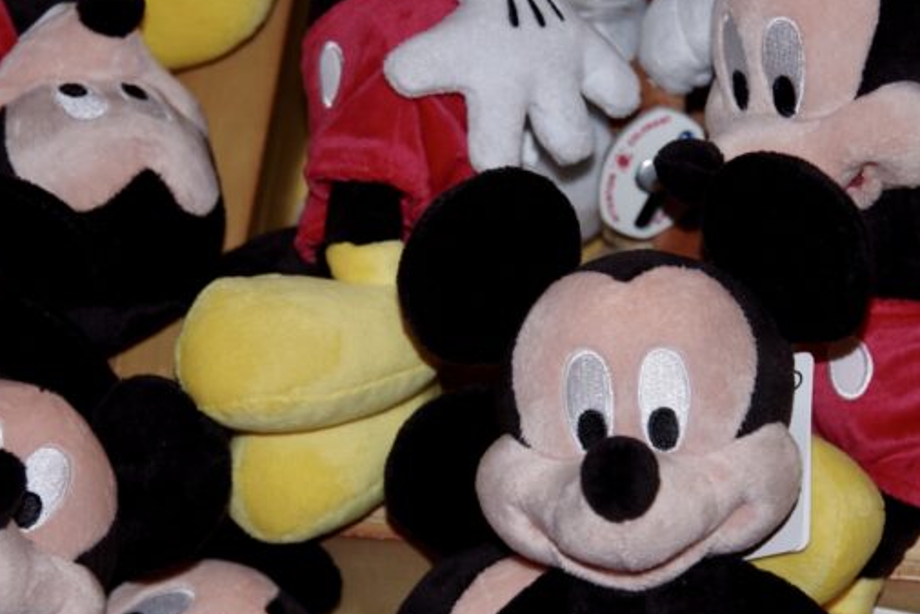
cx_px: 477
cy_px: 331
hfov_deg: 15.1
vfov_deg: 10.1
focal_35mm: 136
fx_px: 3477
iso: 200
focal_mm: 75
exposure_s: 1/50
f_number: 5.6
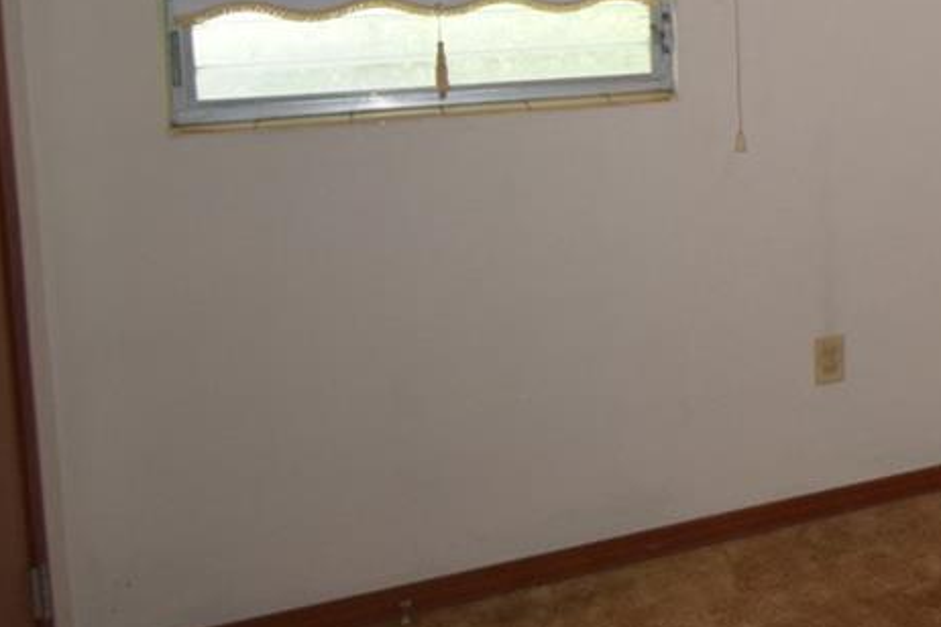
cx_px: 1297
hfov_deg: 29.0
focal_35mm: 52
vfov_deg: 24.8
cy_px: -2
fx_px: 1359
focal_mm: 10
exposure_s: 1/60
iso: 800
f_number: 3.5
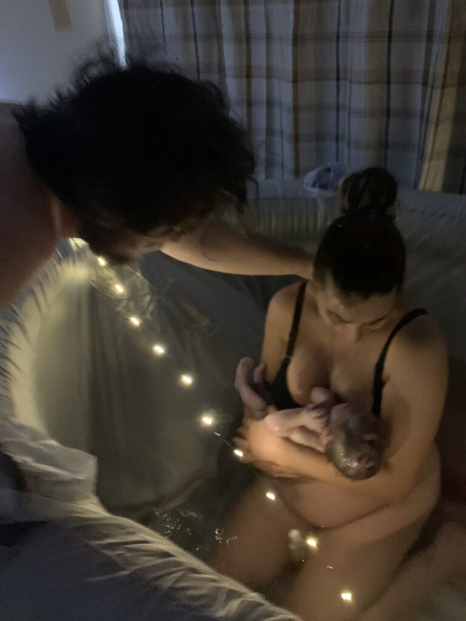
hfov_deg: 53.1
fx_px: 467
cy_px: 310
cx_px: 233
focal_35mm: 26
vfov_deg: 67.3
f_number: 1.8
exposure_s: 1/15
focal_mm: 4.25
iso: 1600
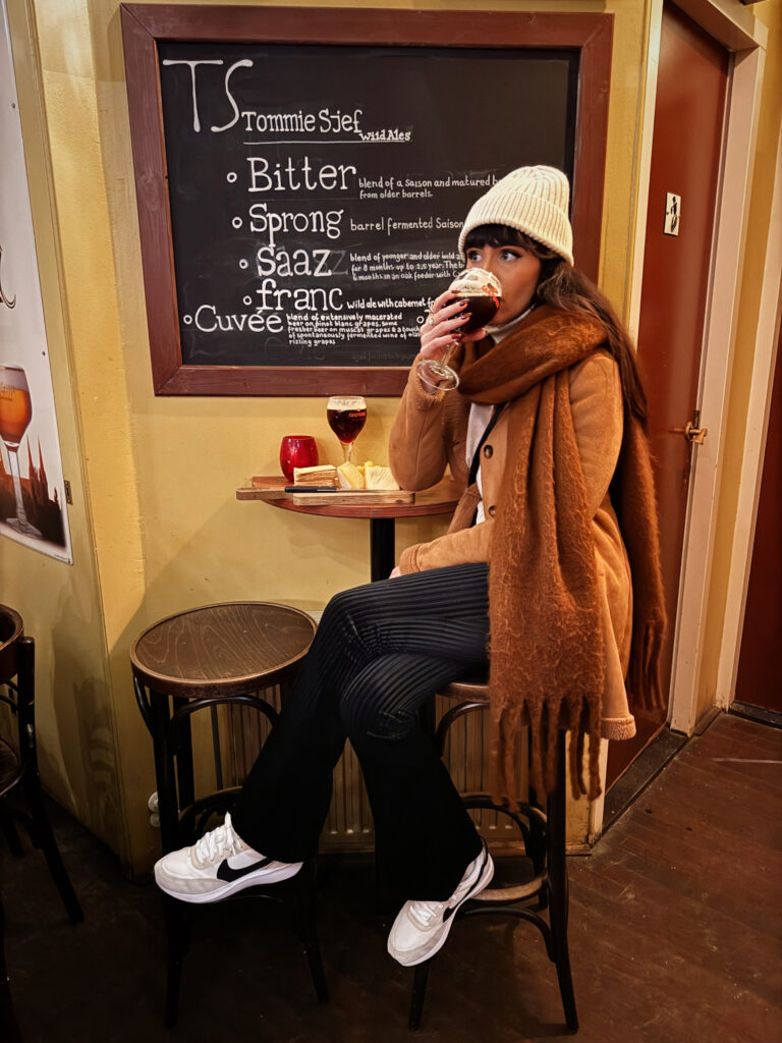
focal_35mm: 24
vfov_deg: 71.6
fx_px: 723
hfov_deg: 56.8
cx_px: 391
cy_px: 522
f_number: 1.78
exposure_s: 1/14
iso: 4000
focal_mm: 6.86
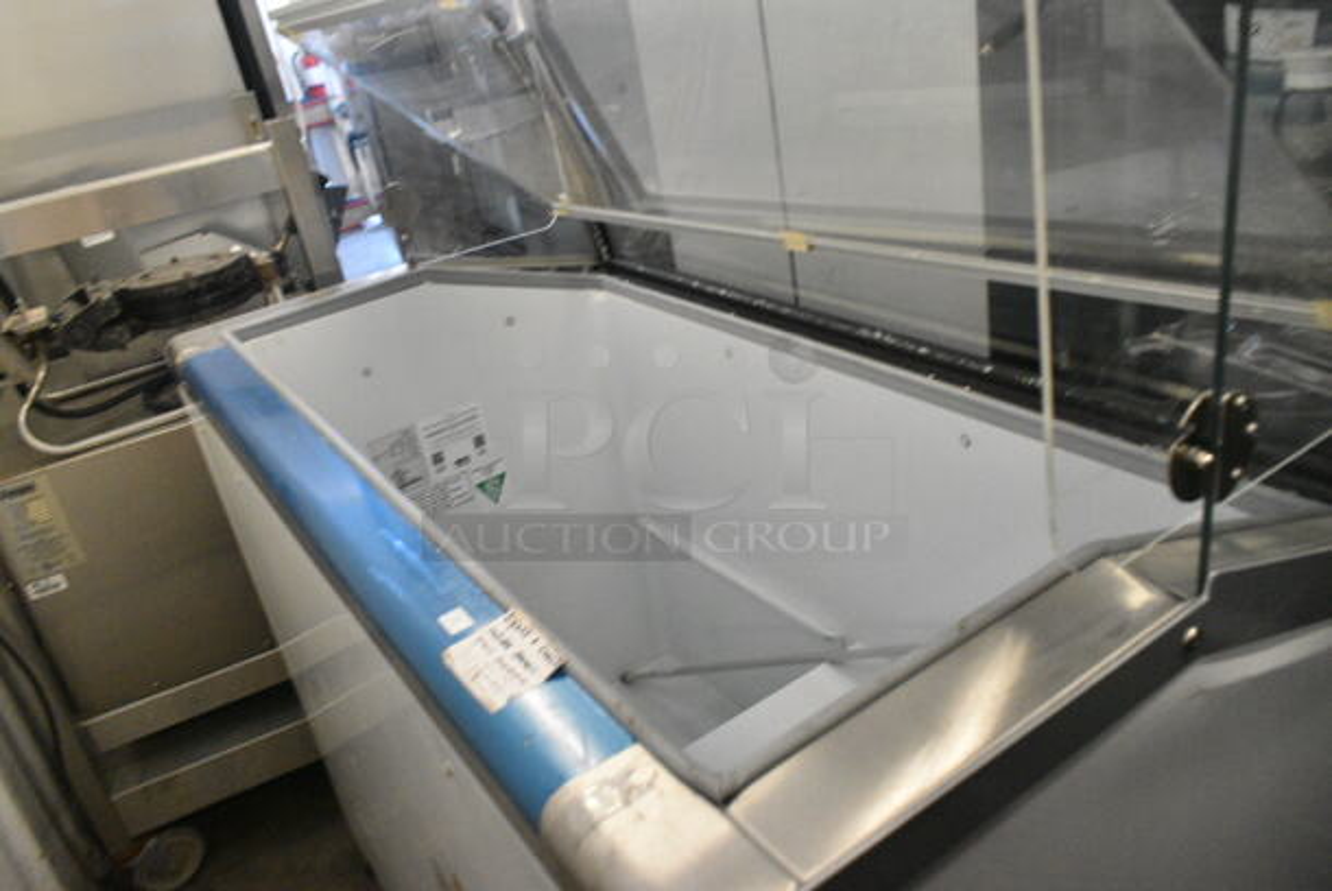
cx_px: 666
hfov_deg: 67.3
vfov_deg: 48.0
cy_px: 446
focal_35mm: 27
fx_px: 1000
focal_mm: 18
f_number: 7.1
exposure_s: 1/320
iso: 6400
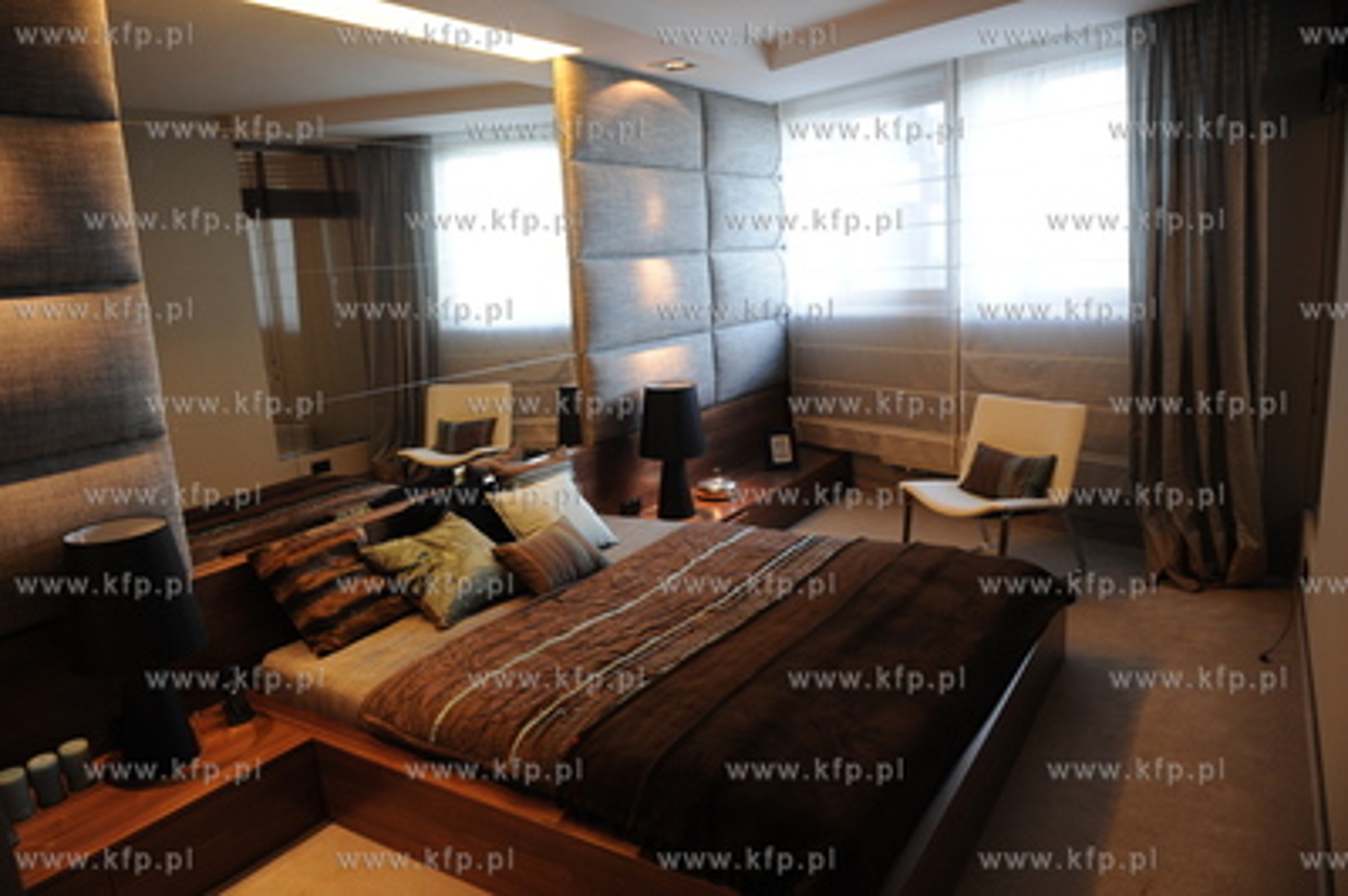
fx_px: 898
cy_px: 448
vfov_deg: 53.1
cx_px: 674
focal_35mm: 24
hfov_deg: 73.8
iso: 800
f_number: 4
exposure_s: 1/40
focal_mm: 24
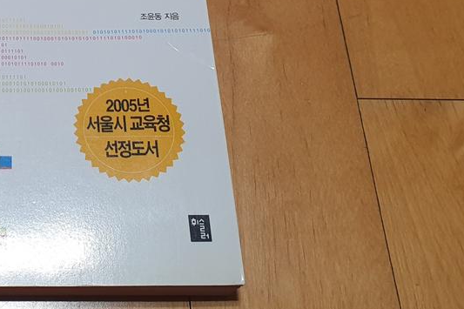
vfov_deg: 20.3
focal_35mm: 65
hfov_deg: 29.2
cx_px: 16
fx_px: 837
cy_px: 2
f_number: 2.4
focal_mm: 4.32
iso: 160
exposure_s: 1/40
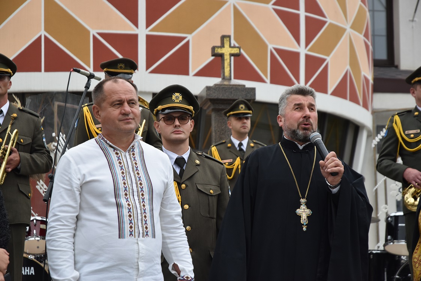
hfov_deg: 19.5
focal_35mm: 105
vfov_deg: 13.0
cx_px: 210
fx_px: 1228
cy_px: 140
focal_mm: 70
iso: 400
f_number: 5.6
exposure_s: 1/500
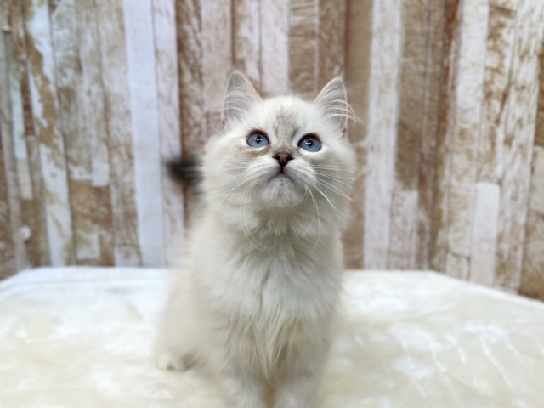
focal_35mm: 48
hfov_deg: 39.7
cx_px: 272
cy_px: 204
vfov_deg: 30.3
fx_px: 754
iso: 100
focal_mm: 6.86
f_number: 1.78
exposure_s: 1/100
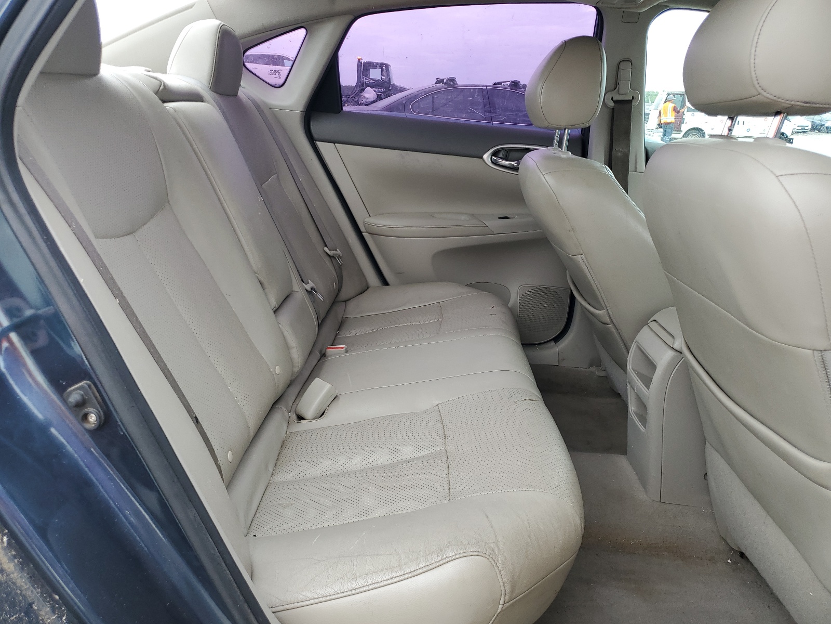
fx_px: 624
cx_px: 416
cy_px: 312
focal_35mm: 26
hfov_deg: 67.3
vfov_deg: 53.1
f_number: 1.5
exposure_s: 1/286
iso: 50
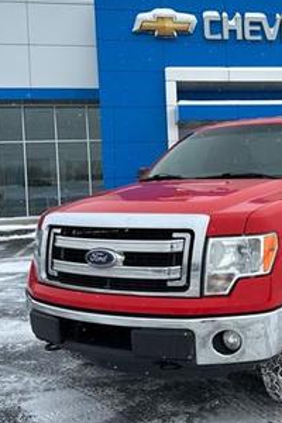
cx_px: 235
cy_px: 180
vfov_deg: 46.3
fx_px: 493
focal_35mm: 42
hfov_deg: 30.9
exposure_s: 1/3717
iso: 80
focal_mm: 6.86
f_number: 1.78
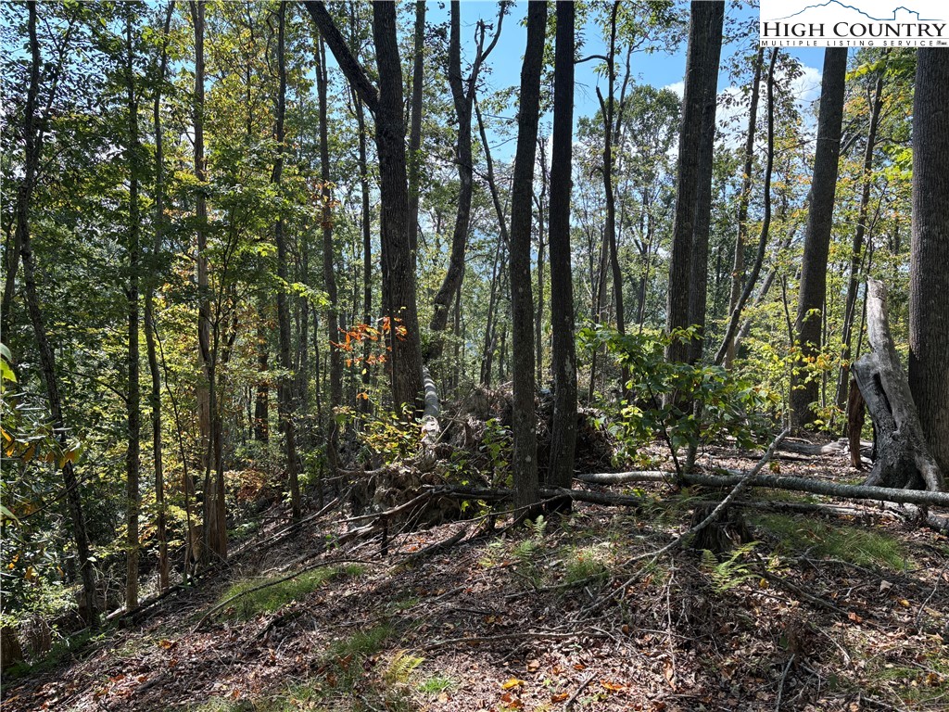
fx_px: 713
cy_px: 356
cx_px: 474
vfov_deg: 53.1
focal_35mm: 26
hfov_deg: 67.3
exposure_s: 1/831
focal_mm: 5.96
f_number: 1.6
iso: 50
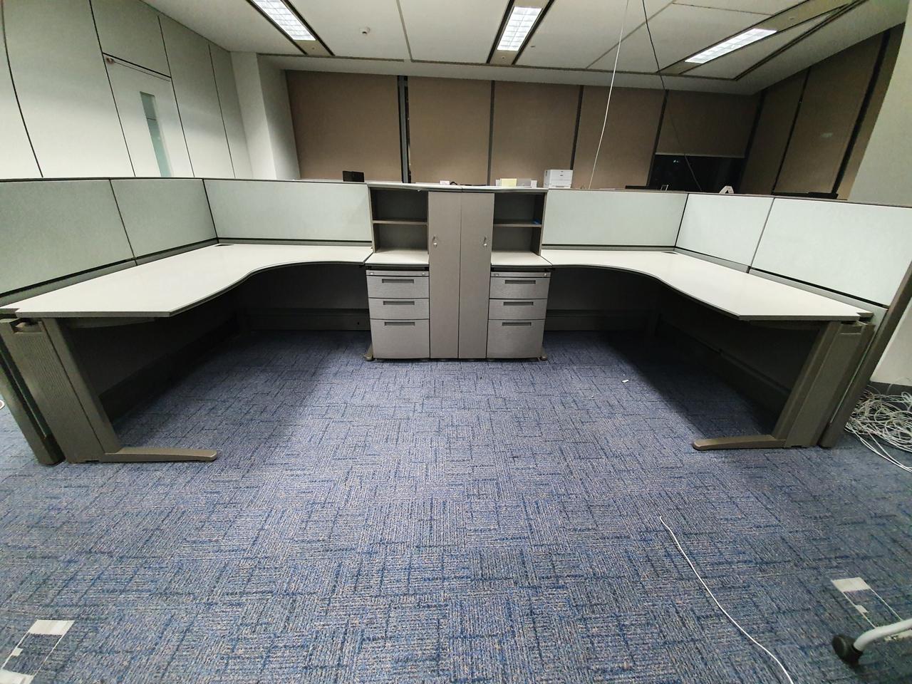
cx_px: 456
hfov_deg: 106.2
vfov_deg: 89.9
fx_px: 343
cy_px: 342
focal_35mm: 13
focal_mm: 1.8
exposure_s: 1/60
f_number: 2.2
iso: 400
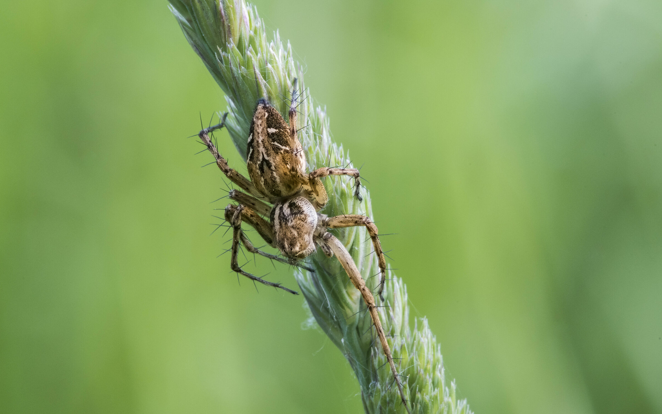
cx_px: 331
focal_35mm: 322
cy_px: 206
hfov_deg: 6.5
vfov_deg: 4.1
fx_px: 5810
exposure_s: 1/13
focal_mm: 210
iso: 400
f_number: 20
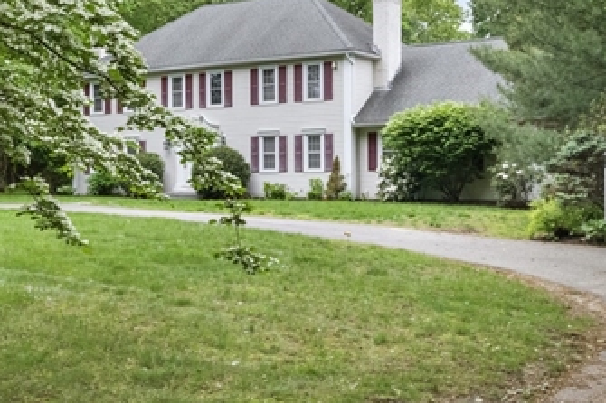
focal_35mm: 55
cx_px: 188
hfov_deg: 35.9
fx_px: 921
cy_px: 144
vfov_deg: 24.6
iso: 4000
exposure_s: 1/100
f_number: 11
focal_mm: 17.9
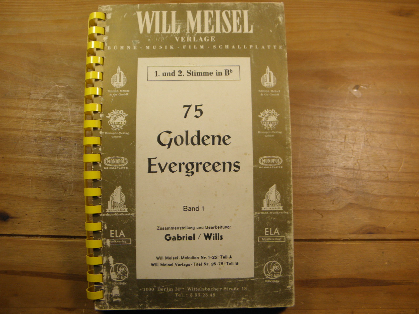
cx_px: 210
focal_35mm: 30
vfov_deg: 46.8
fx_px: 363
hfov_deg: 60.0
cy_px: 157
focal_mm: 5.5
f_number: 3.6
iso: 100
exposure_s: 1/60
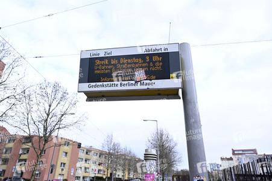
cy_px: 90
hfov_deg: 73.8
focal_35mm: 24
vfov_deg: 53.1
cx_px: 136
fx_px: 181
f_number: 7.1
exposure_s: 1/2000
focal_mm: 24
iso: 4000
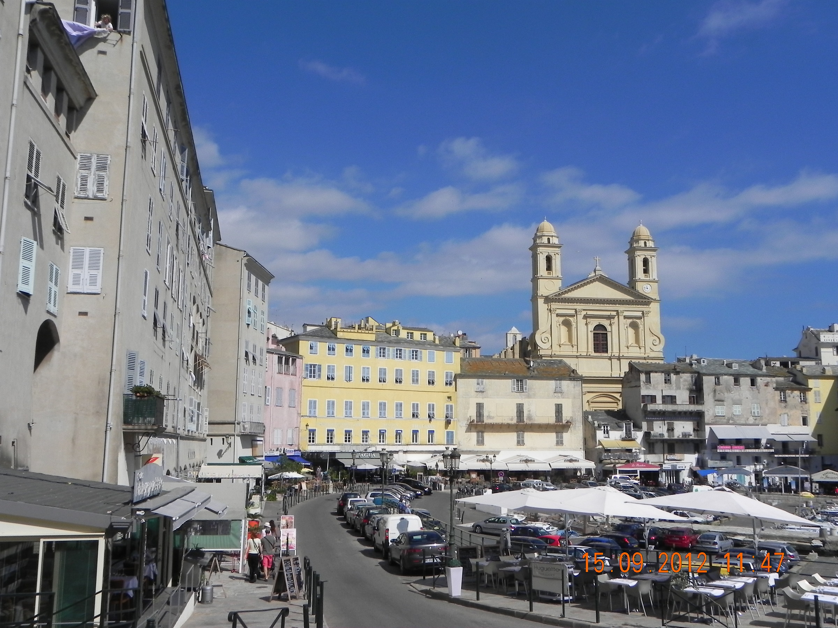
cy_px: 314
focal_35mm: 33
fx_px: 799
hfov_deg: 55.4
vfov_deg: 42.9
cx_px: 419
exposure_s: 1/655
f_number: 8
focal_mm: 5.9
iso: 160
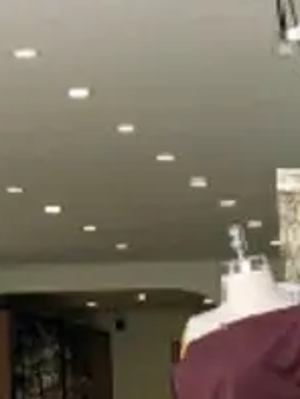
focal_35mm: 152
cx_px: -288
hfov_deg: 9.2
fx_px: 1755
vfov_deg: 12.9
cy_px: 49
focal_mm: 4.3
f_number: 2.4
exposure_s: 1/122
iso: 50
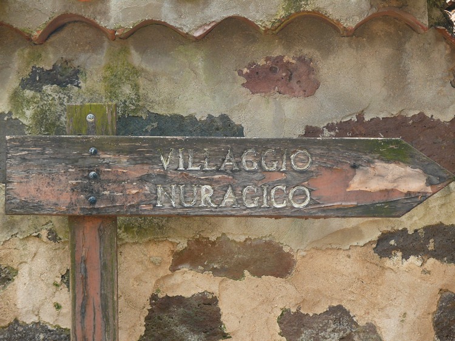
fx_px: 2457
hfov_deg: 10.6
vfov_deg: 7.9
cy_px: 170
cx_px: 228
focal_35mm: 187
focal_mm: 39.5
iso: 100
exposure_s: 1/80
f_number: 3.6
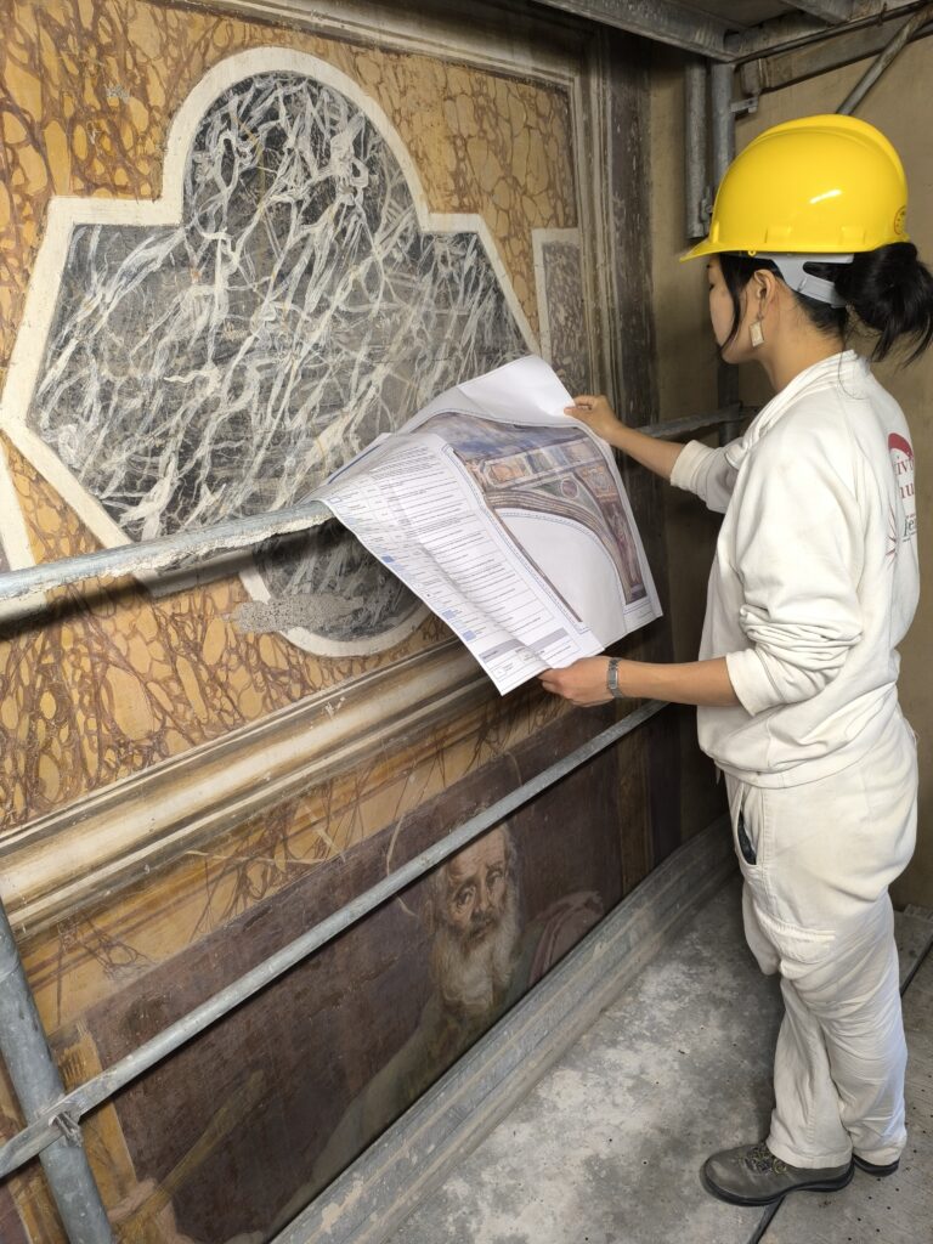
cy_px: 622
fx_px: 827
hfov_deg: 58.9
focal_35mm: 23
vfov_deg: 73.9
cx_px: 466
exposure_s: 1/50
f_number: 1.65
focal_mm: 6.14
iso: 640
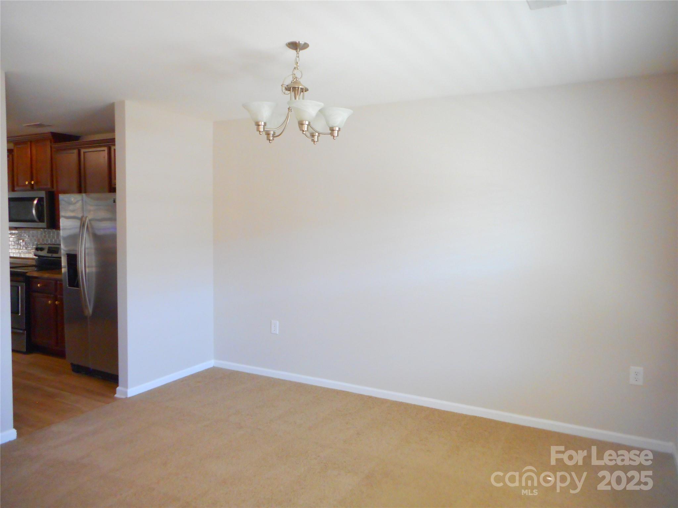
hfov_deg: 69.4
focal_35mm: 25
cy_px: 254
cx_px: 339
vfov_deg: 54.9
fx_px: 490
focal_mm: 4.5
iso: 280
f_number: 3.7
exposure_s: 1/30
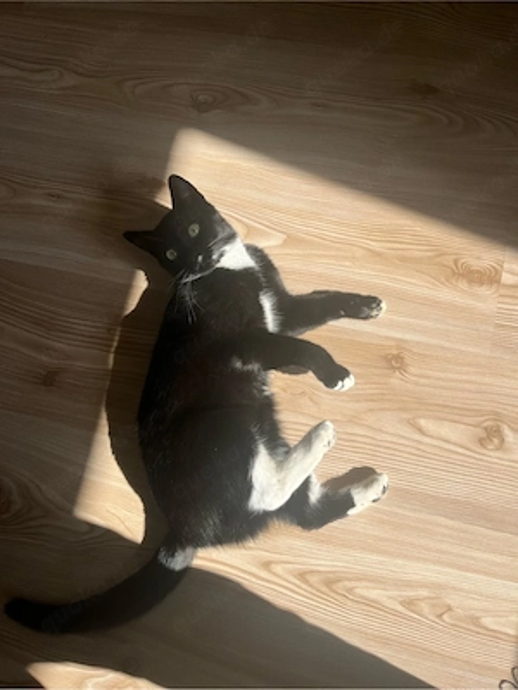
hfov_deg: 53.1
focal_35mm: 26
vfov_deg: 67.3
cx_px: 259
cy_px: 345
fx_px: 519
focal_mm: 5.1
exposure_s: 1/2309
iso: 50
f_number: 1.6
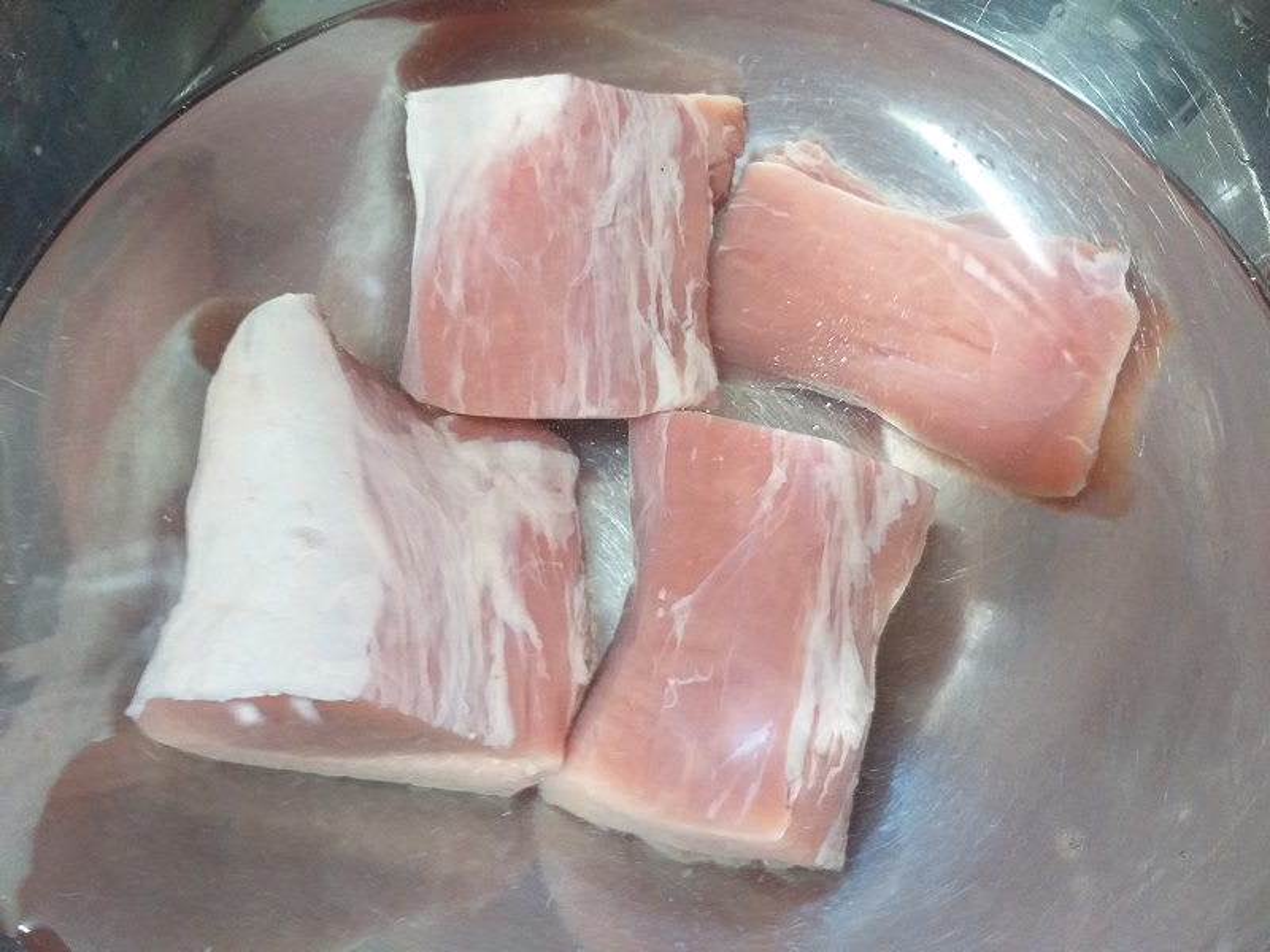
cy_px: 476
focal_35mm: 26
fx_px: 954
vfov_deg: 53.1
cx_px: 635
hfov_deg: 67.3
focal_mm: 3.6
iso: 250
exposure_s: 1/24
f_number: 1.9
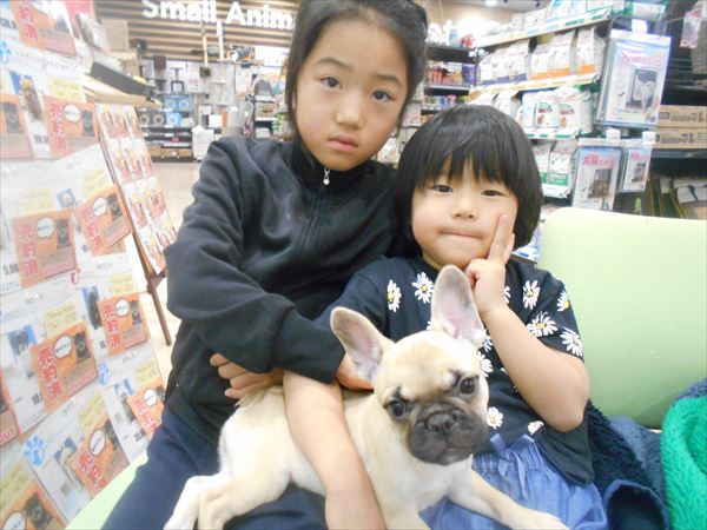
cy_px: 265
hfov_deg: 67.3
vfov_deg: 53.1
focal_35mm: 26
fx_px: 531
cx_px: 354
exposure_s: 1/40
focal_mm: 4.6
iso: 800
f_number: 3.2
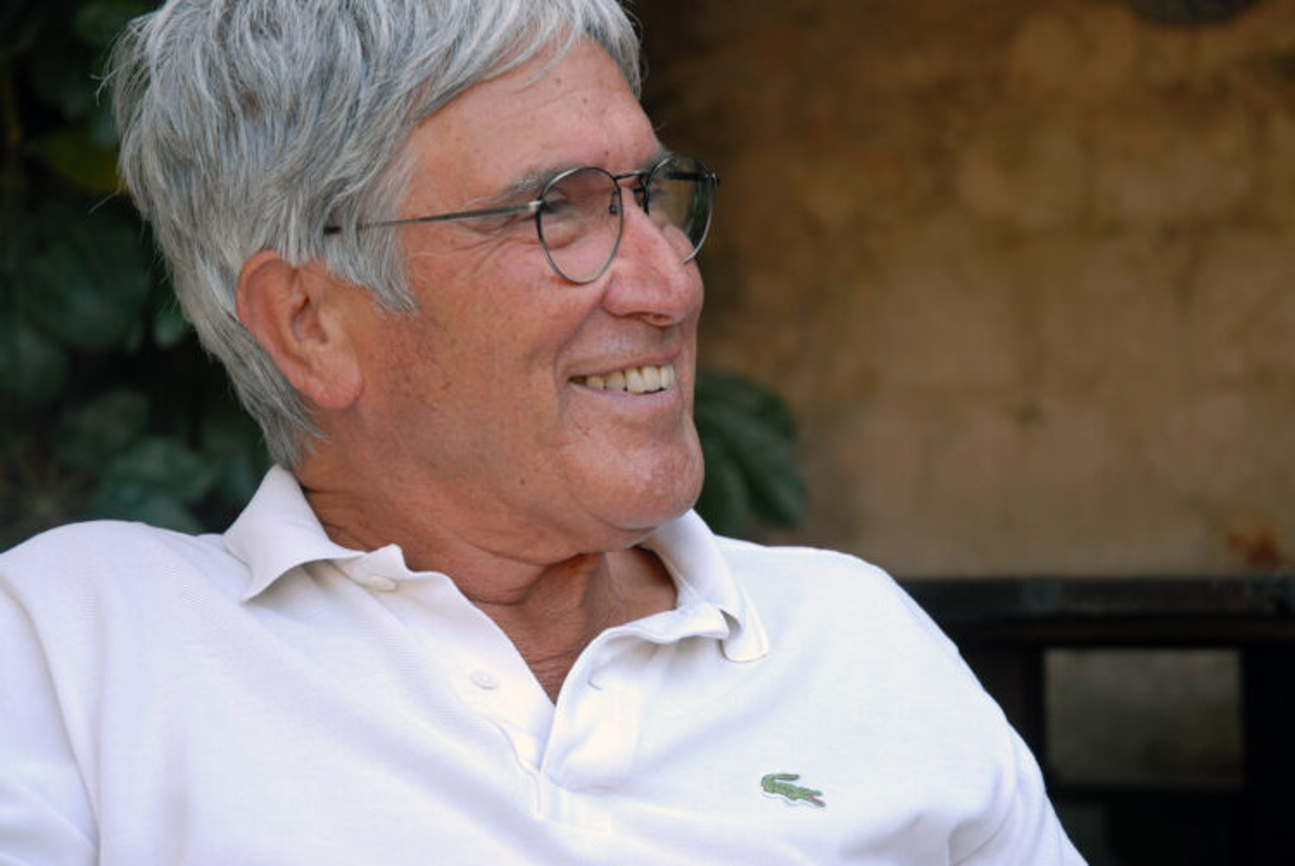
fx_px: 3025
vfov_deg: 16.3
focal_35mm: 84
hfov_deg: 24.2
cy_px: 433
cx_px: 648
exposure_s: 1/80
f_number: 4.5
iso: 200
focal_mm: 56
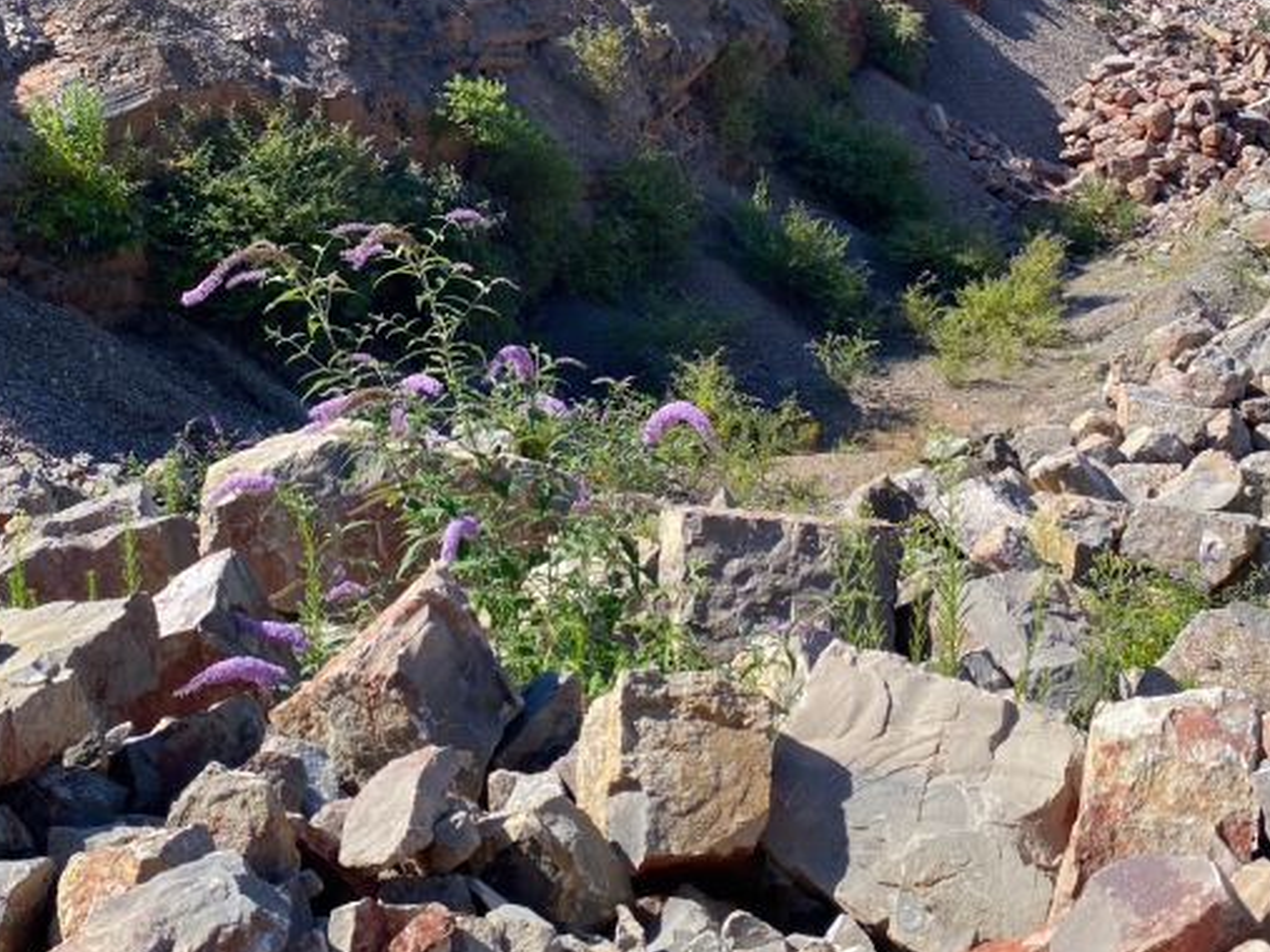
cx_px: 569
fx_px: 1504
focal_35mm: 41
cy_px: 271
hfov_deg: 45.7
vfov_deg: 34.6
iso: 32
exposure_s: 1/965
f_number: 1.8
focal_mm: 4.25
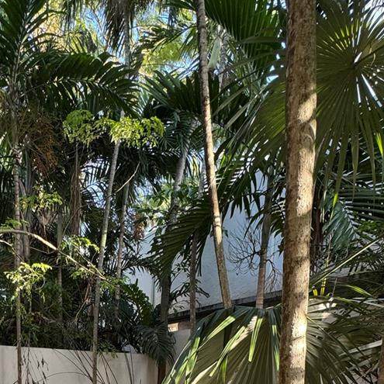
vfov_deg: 43.1
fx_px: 377
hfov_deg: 51.9
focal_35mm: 30
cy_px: 415
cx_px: 101
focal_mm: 2.22
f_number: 2.2
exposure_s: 1/99
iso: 125
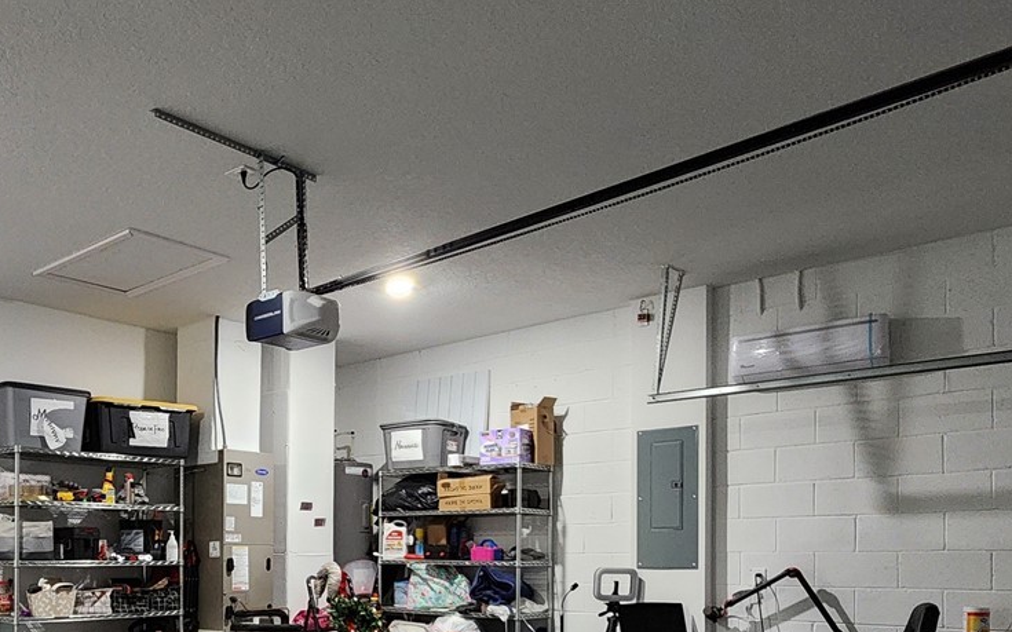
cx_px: 299
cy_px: 560
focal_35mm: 30
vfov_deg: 39.1
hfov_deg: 60.6
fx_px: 827
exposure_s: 1/30
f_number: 2.2
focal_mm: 2.2
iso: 640
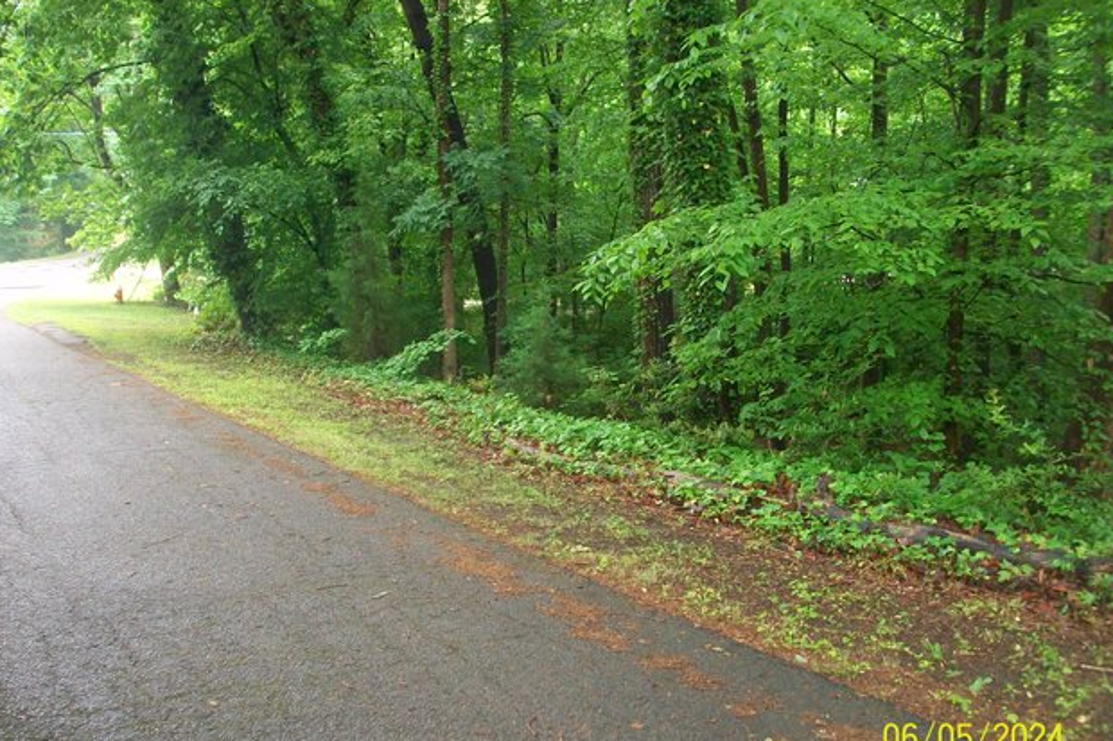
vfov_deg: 36.8
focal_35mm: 36
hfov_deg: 53.1
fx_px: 1113
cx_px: 556
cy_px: 408
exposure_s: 1/60
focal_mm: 5.7
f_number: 2.8
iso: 160
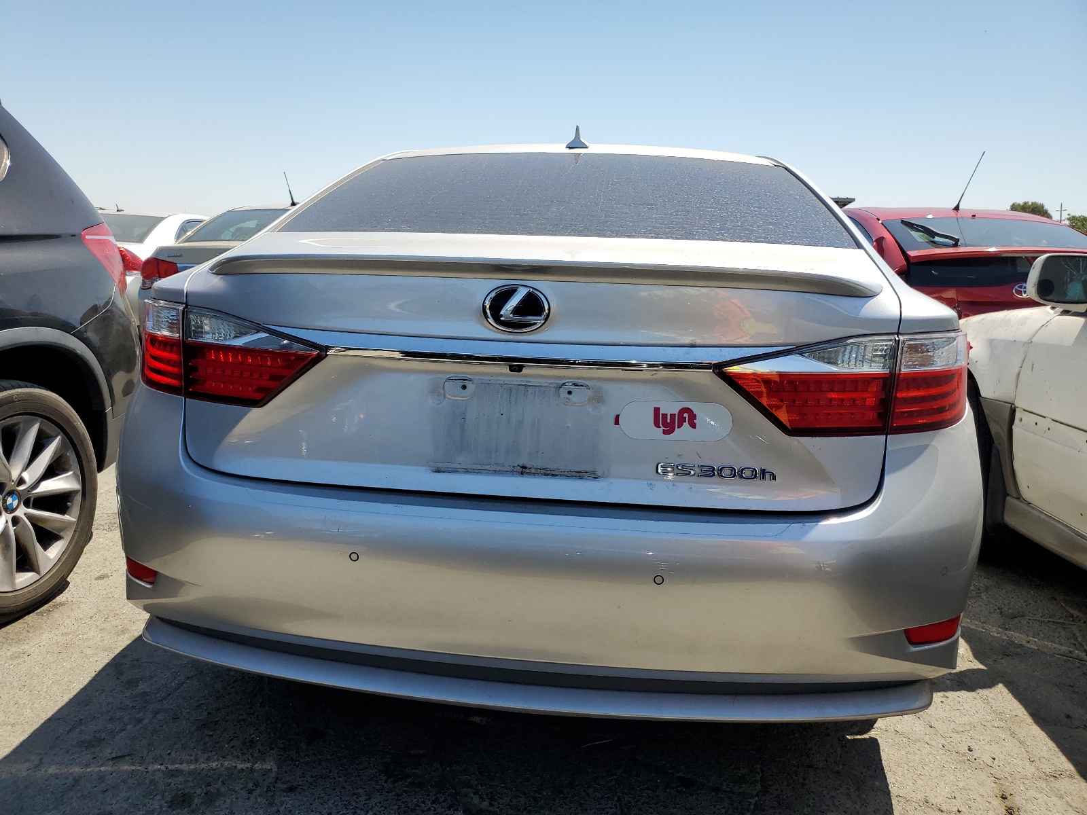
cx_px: 544
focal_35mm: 26
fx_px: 816
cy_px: 408
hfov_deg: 67.3
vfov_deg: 53.1
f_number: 1.5
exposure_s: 1/3333
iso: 50
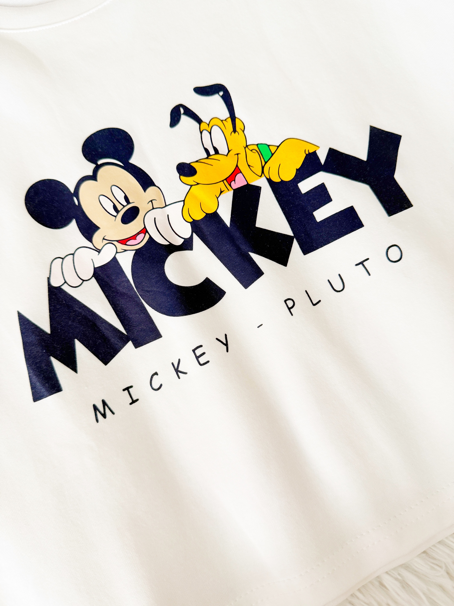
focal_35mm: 24
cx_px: 227
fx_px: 420
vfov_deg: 71.6
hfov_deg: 56.8
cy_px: 303
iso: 200
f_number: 1.78
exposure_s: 1/97
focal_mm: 6.76
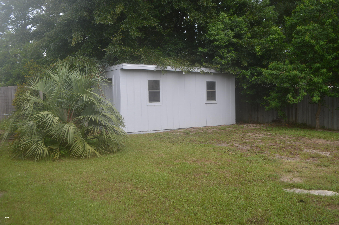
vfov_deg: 39.9
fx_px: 310
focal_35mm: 33
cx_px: 170
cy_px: 112
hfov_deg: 57.3
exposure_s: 1/125
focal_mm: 22
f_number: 5.6
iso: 160
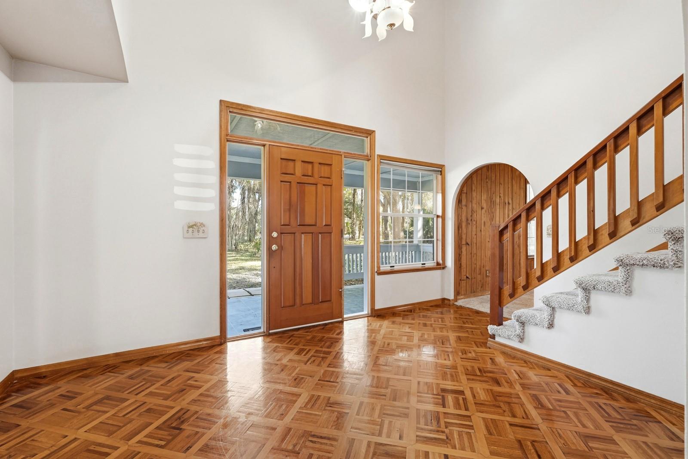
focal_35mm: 16
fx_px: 306
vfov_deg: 73.8
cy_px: 230
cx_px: 344
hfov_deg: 96.7
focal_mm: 16
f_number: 8
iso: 2500
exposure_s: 1/800
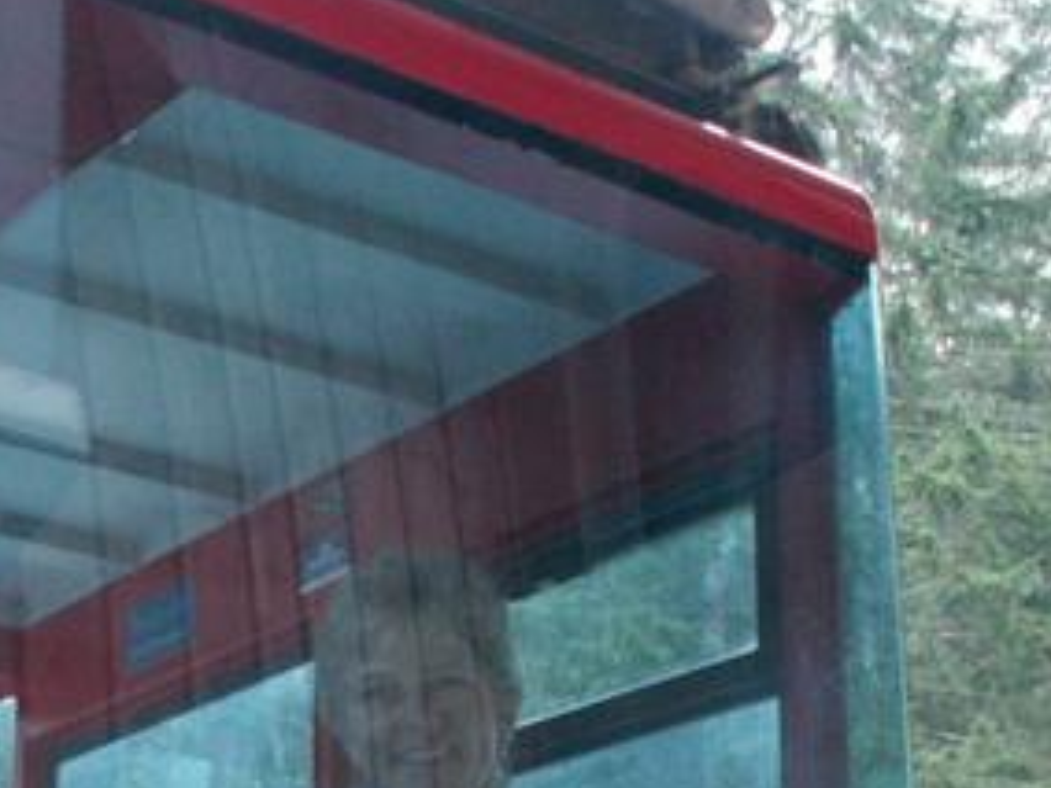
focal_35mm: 79
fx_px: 2399
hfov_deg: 24.4
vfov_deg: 18.0
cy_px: 869
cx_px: 226
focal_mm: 5.86
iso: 160
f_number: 2.8
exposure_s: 1/15
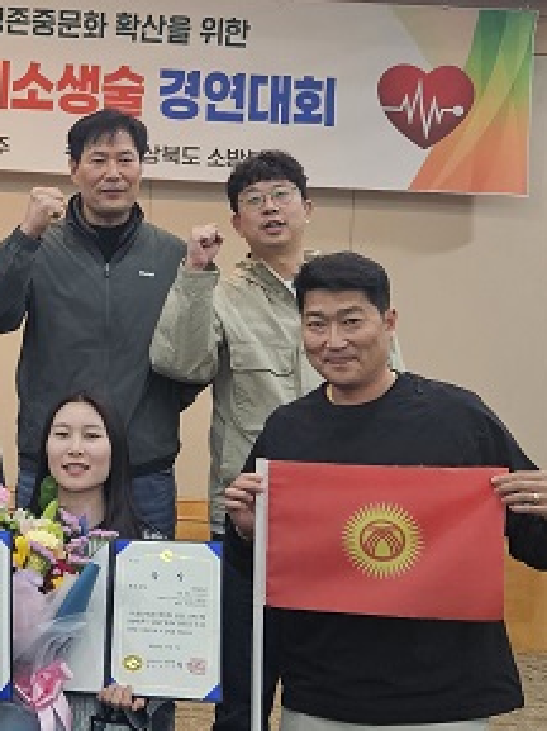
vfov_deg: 28.4
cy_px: 244
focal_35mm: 68
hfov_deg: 20.5
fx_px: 1436
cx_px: -68
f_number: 1.8
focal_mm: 5.4
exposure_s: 1/120
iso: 200
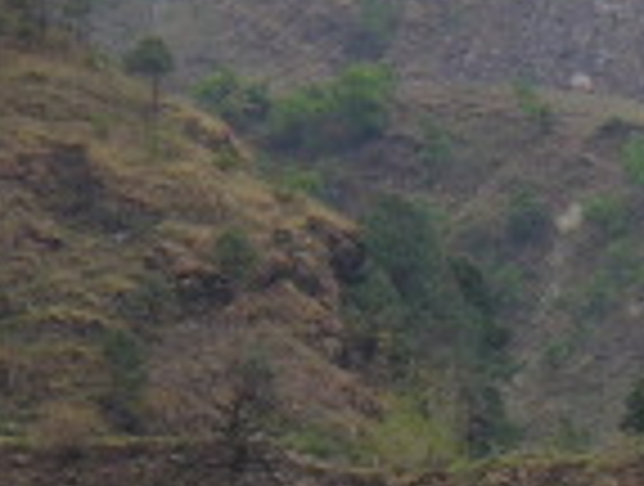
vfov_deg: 6.0
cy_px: 4
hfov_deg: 7.4
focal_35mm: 250
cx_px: 1578
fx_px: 4663
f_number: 5
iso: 50
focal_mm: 7.5
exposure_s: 1/80
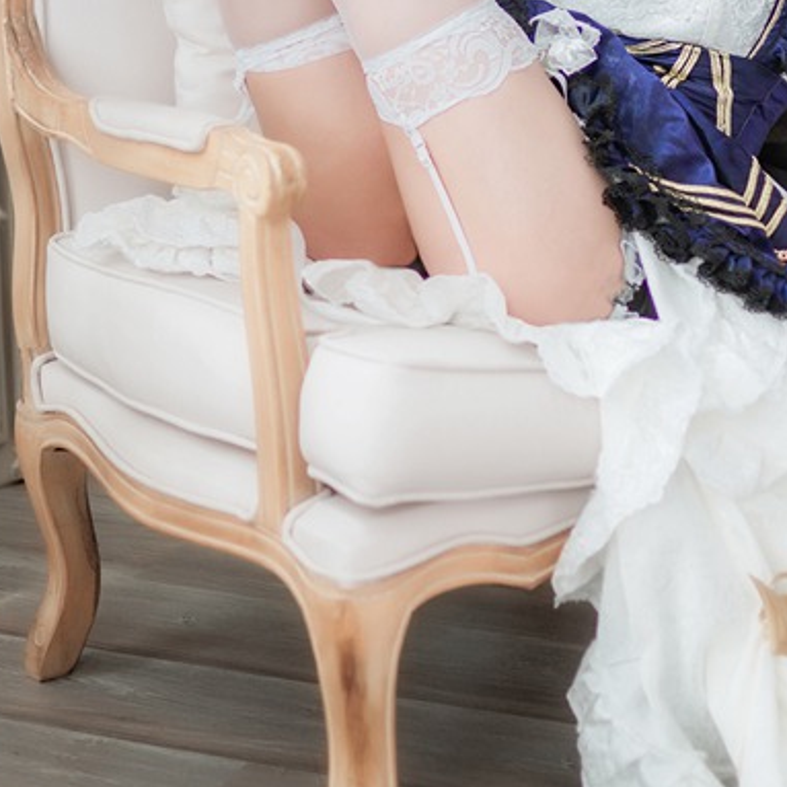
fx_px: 2598
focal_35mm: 101
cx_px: 450
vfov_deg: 16.8
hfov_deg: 17.2
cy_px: -46
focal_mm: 35
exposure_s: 1/125
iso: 250
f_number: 1.4
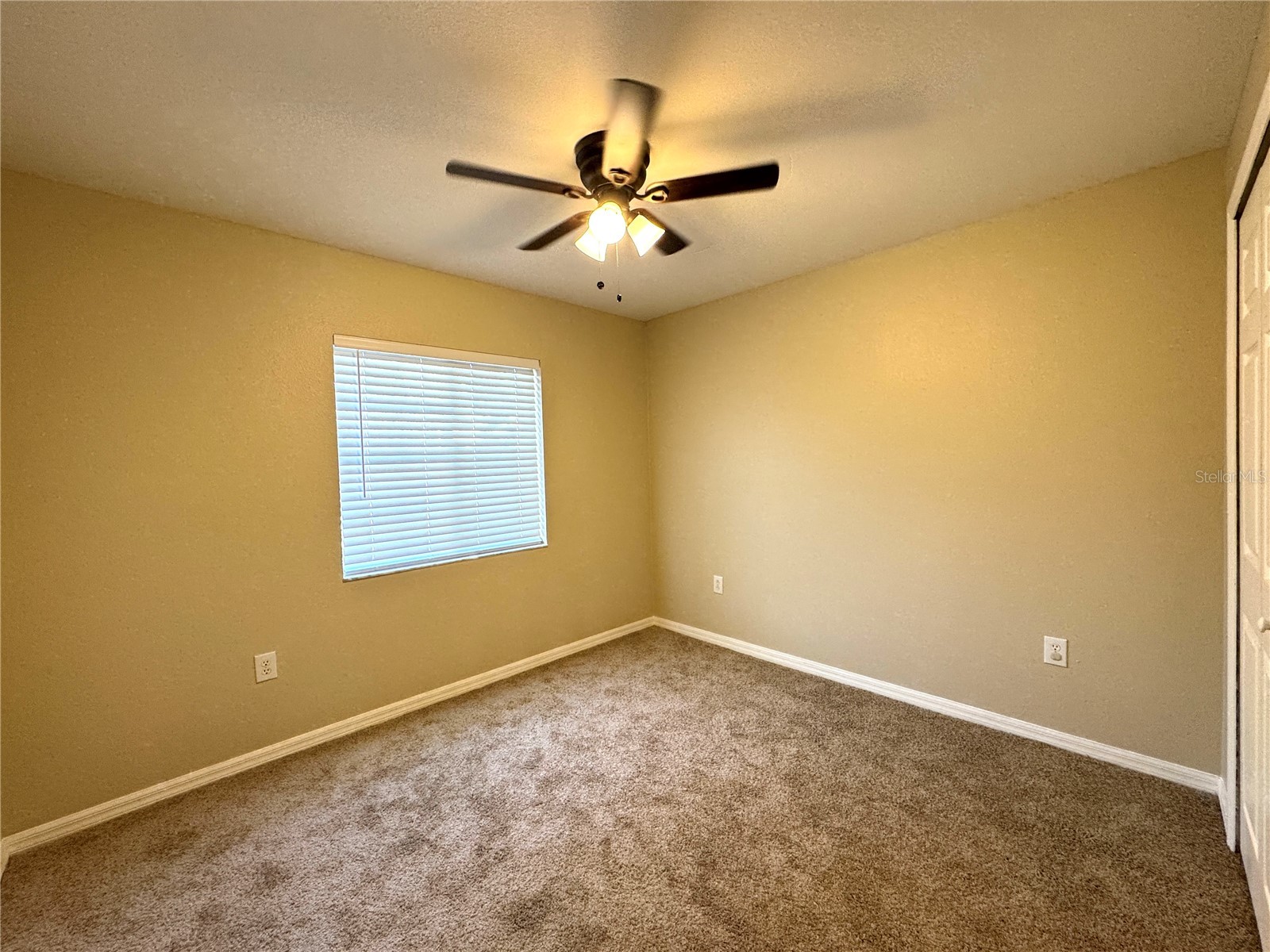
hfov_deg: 102.1
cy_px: 476
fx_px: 514
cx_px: 635
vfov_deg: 85.7
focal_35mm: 14
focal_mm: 2.22
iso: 160
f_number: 2.2
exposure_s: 1/120
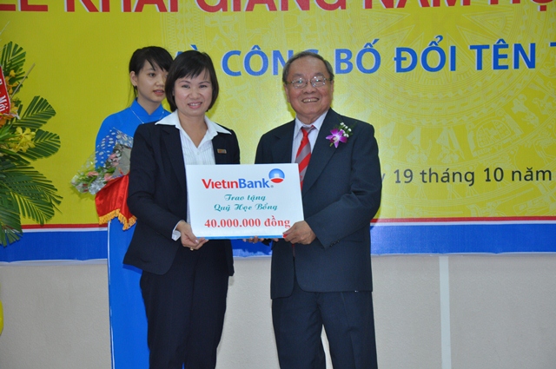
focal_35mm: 120
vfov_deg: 11.4
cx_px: 278
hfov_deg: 17.1
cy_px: 184
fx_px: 1851
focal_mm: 80
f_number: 5.3
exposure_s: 1/80
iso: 640
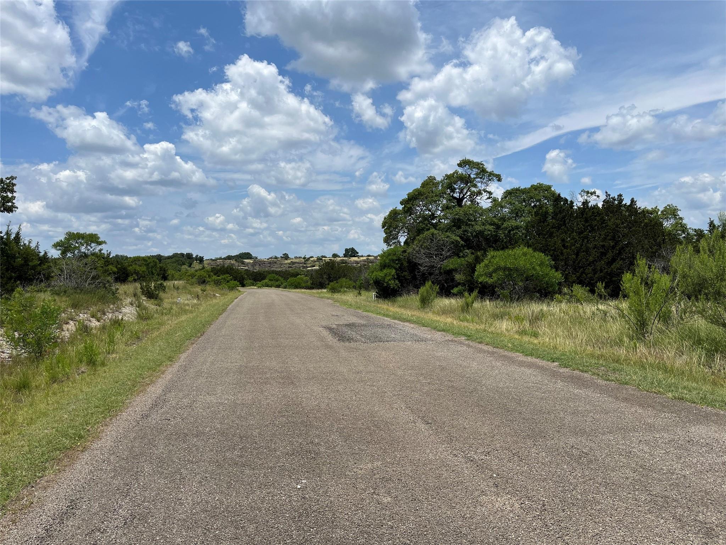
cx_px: 363
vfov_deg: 53.1
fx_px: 545
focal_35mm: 26
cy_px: 272
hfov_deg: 67.3
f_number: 1.6
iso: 50
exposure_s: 1/6173
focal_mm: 5.1
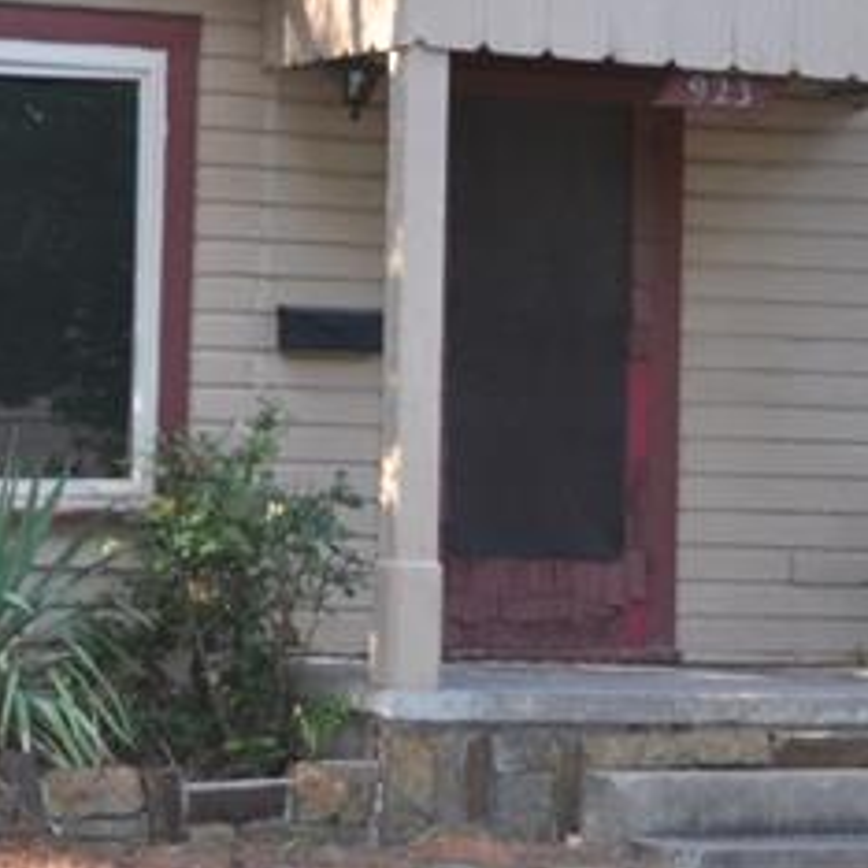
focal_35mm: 145
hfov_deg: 12.0
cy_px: -6
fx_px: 4114
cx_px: 111
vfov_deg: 11.9
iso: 200
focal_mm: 26
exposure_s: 1/125
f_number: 3.8
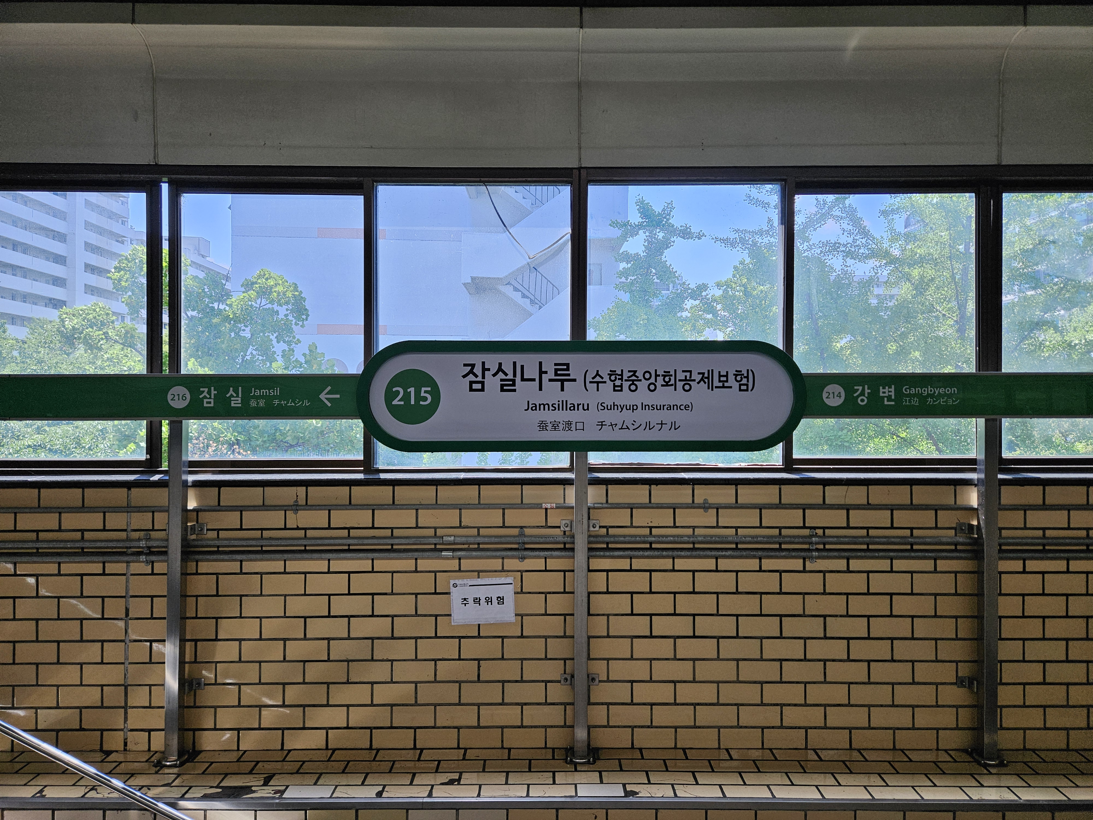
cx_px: 546
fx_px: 726
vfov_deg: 58.9
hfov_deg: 73.9
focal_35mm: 23
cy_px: 410
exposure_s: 1/719
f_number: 1.8
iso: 80
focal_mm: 5.4
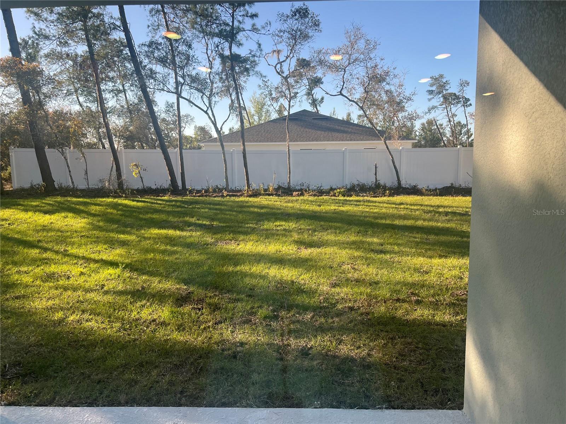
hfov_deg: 67.3
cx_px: 283
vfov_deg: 53.1
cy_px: 212
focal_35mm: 26
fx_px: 425
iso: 50
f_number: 1.5
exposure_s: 1/846
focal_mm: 5.7
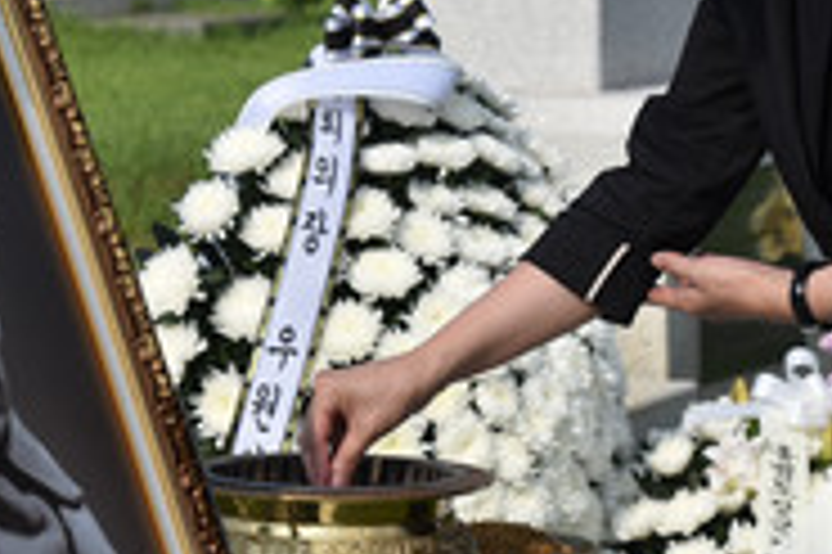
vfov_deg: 6.0
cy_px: 108
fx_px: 5241
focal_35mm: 227
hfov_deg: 9.1
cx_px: 346
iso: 200
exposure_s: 1/800
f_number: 7.1
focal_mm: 70
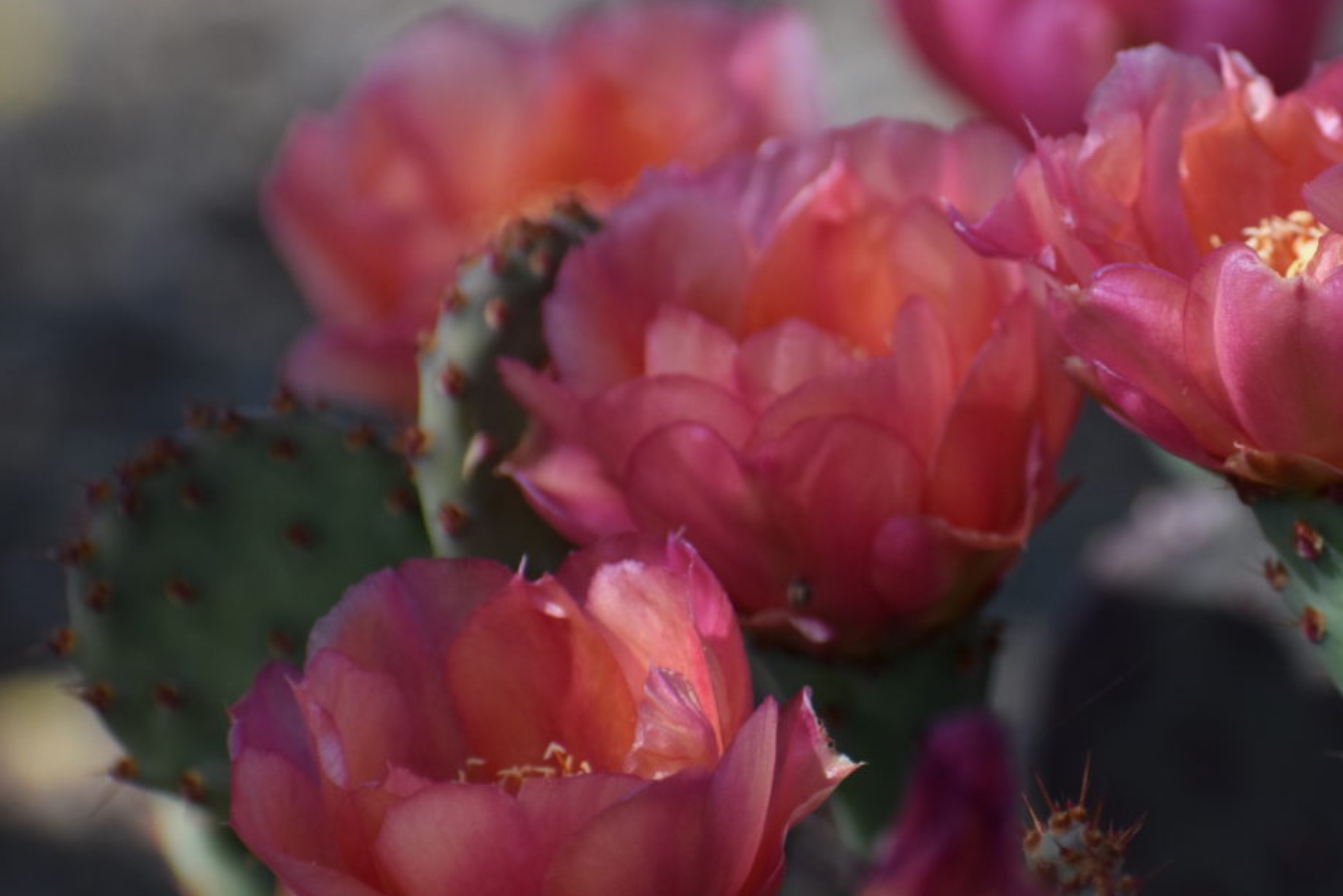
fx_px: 15964
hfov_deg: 4.8
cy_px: 384
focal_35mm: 428
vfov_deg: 3.2
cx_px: 1054
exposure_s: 1/1000
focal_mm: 175
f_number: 5.6
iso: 400
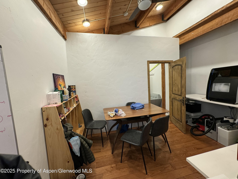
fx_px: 96
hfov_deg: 102.1
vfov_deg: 85.7
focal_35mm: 14
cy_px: 90
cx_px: 119
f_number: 2.2
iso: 250
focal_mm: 2.22
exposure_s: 1/120
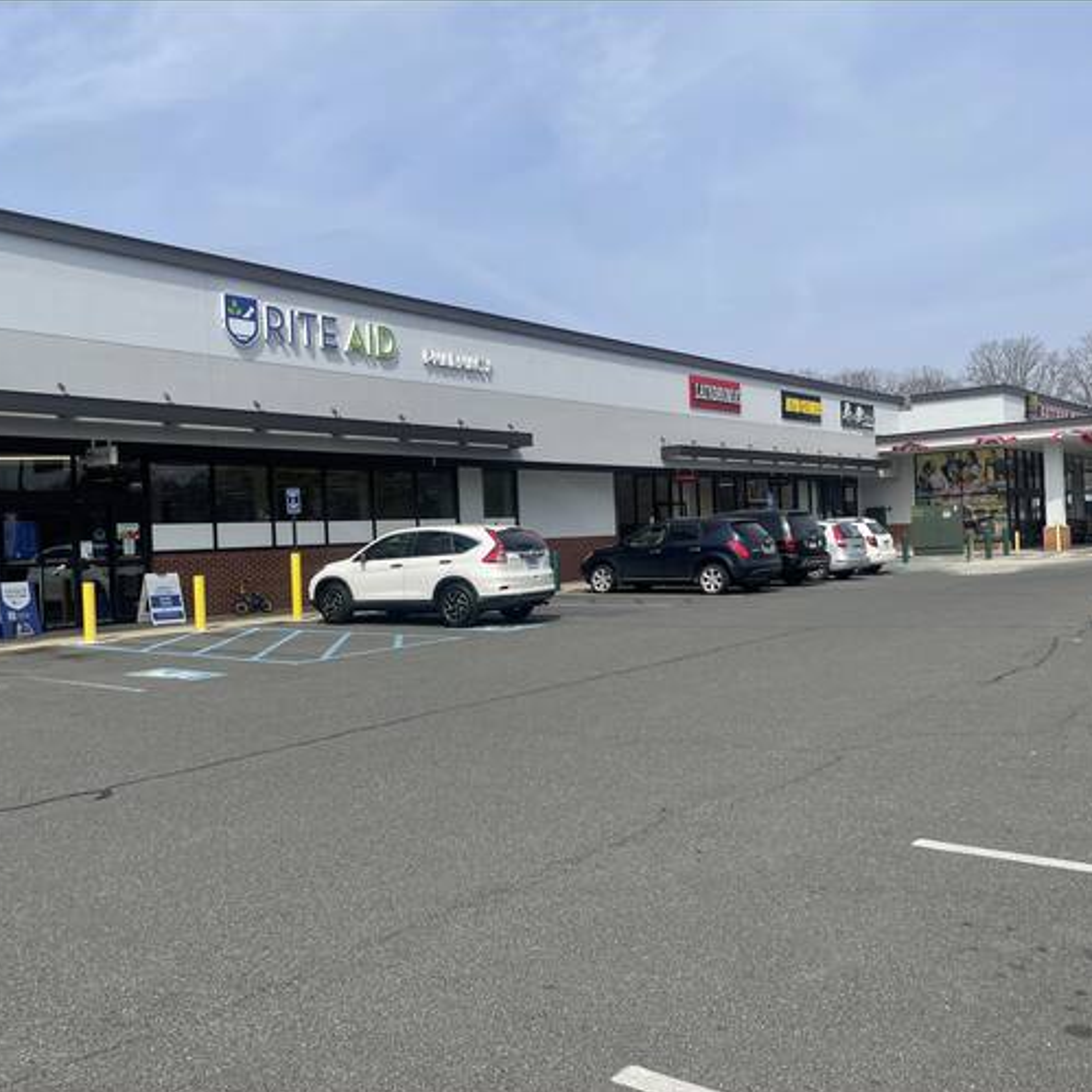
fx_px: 1106
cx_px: 525
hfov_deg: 52.5
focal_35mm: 31
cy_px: 550
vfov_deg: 52.5
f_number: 1.6
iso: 32
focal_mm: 4.2
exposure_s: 1/4132
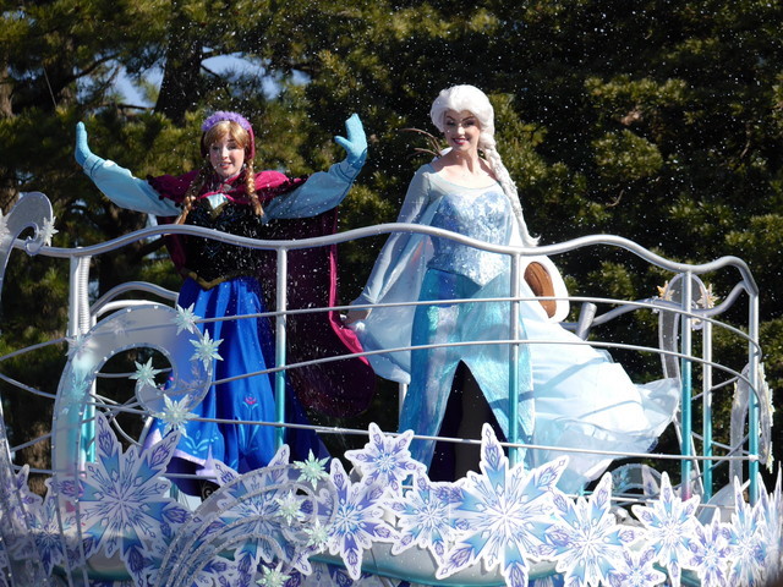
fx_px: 4207
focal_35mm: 186
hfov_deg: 10.6
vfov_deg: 8.0
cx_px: 392
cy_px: 294
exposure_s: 1/400
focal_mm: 93
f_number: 6.3
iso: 160
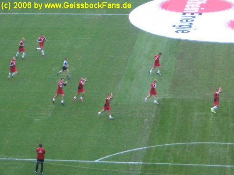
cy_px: 88
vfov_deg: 14.1
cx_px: 117
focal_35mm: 105
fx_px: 710
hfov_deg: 18.7
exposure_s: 1/100
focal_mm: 17.4
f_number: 4.8
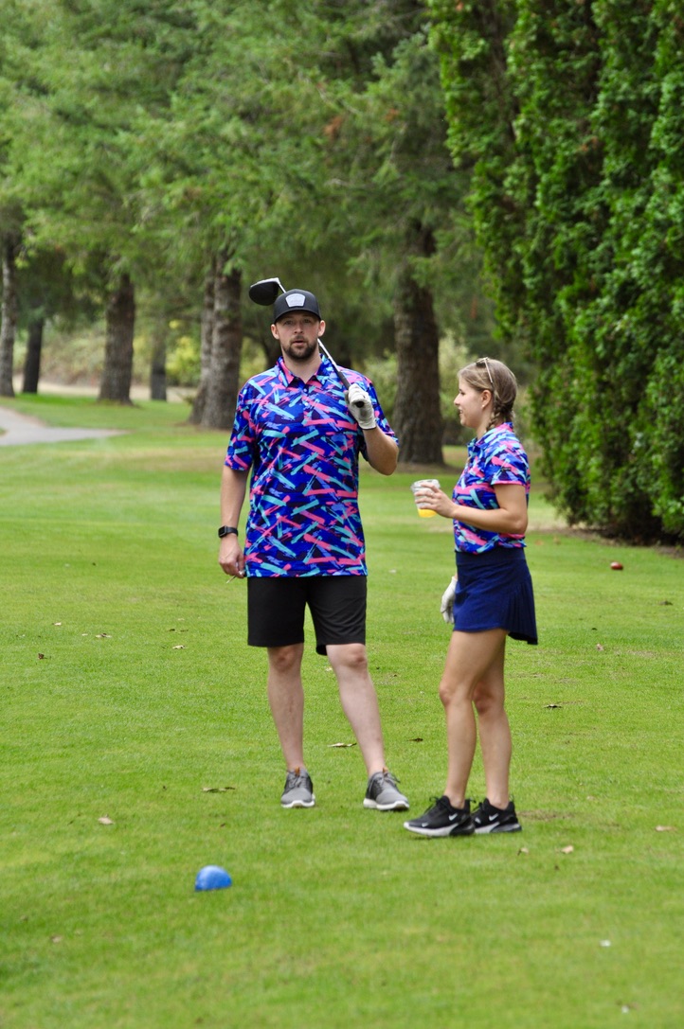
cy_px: 514
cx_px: 342
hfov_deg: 6.3
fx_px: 6214
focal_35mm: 218
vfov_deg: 9.5
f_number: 4.8
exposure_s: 1/1000
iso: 560
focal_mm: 145
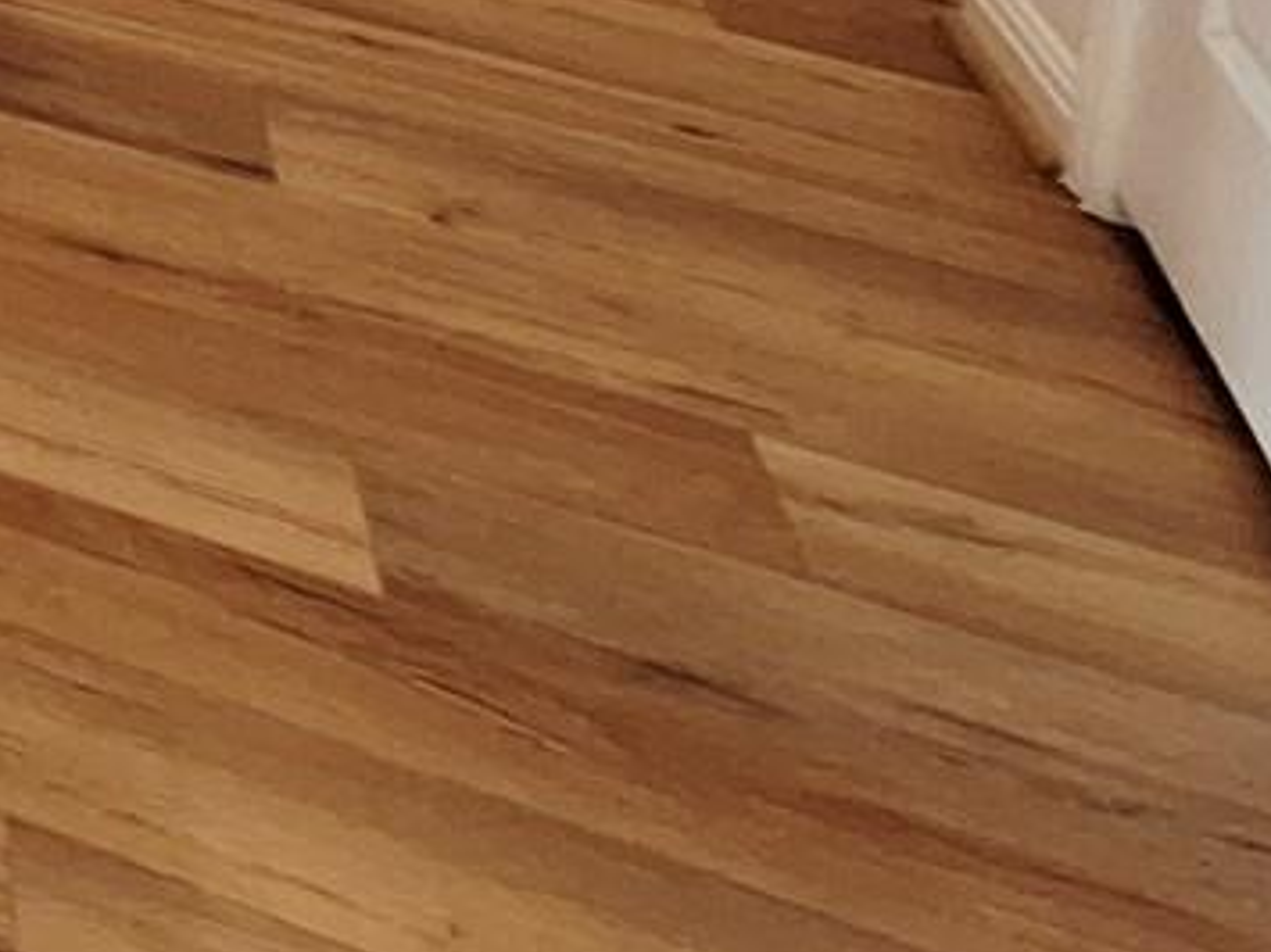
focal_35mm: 75
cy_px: -1281
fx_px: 2753
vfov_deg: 14.1
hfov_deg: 14.7
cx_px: -1840
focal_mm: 1.74
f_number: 2.2
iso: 100
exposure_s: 1/40
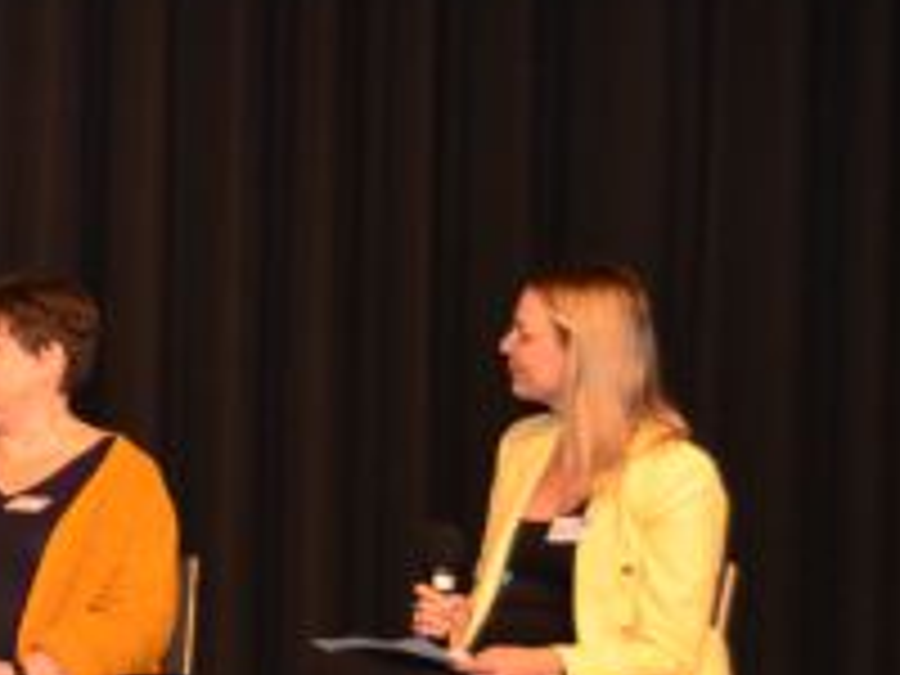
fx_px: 7488
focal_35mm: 288
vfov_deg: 5.2
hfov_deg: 6.7
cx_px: -891
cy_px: 410
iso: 1000
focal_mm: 50
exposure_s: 1/80
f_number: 4.8
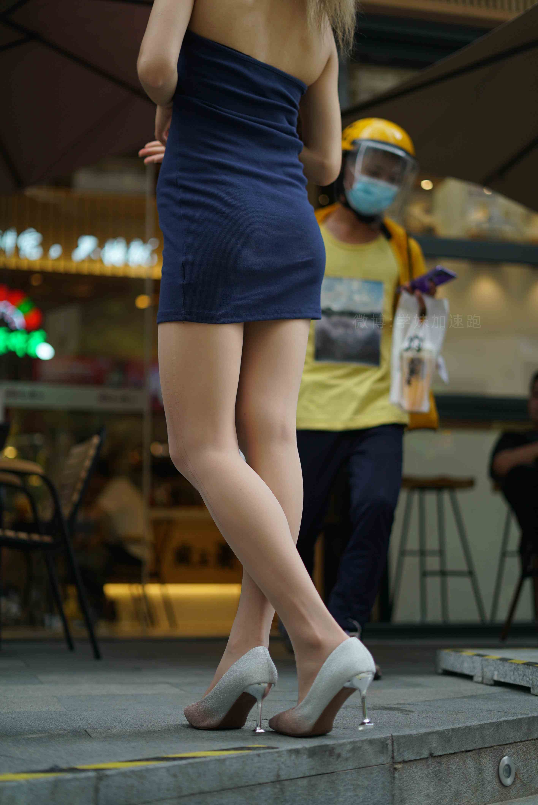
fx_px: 1119
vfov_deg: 39.6
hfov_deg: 27.0
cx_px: 269
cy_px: 402
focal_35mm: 50
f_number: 1.8
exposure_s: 1/1000
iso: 160
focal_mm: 50
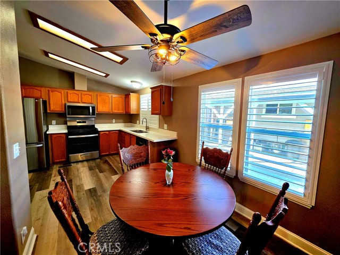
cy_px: 128
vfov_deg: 89.9
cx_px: 170
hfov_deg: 106.2
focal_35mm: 13
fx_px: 128
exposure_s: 1/120
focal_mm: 2.2
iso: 125
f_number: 1.9
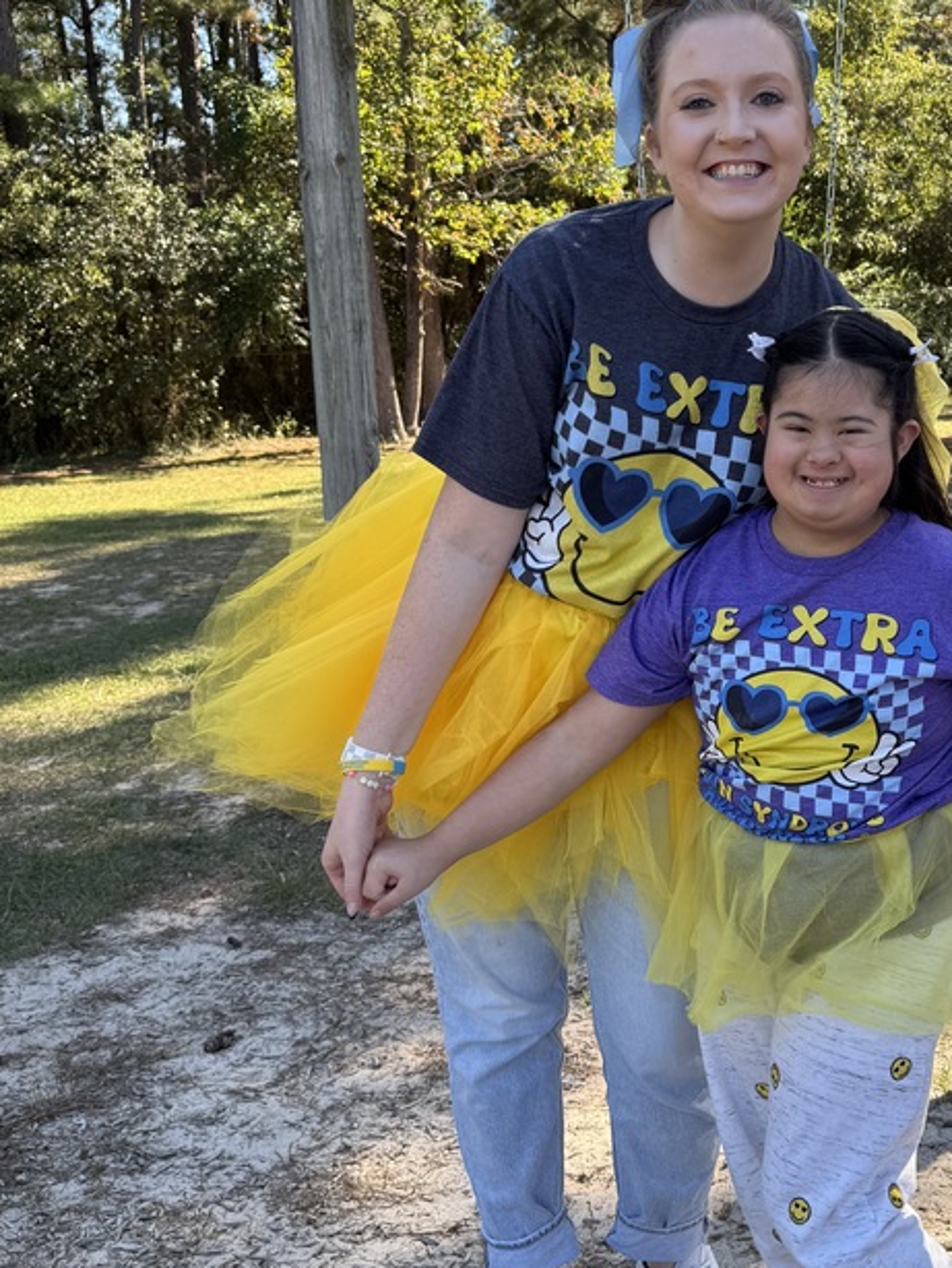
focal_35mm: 40
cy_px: 576
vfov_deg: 46.7
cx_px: 739
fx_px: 1466
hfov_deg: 35.0
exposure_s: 1/604
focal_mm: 6.76
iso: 80
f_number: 1.78
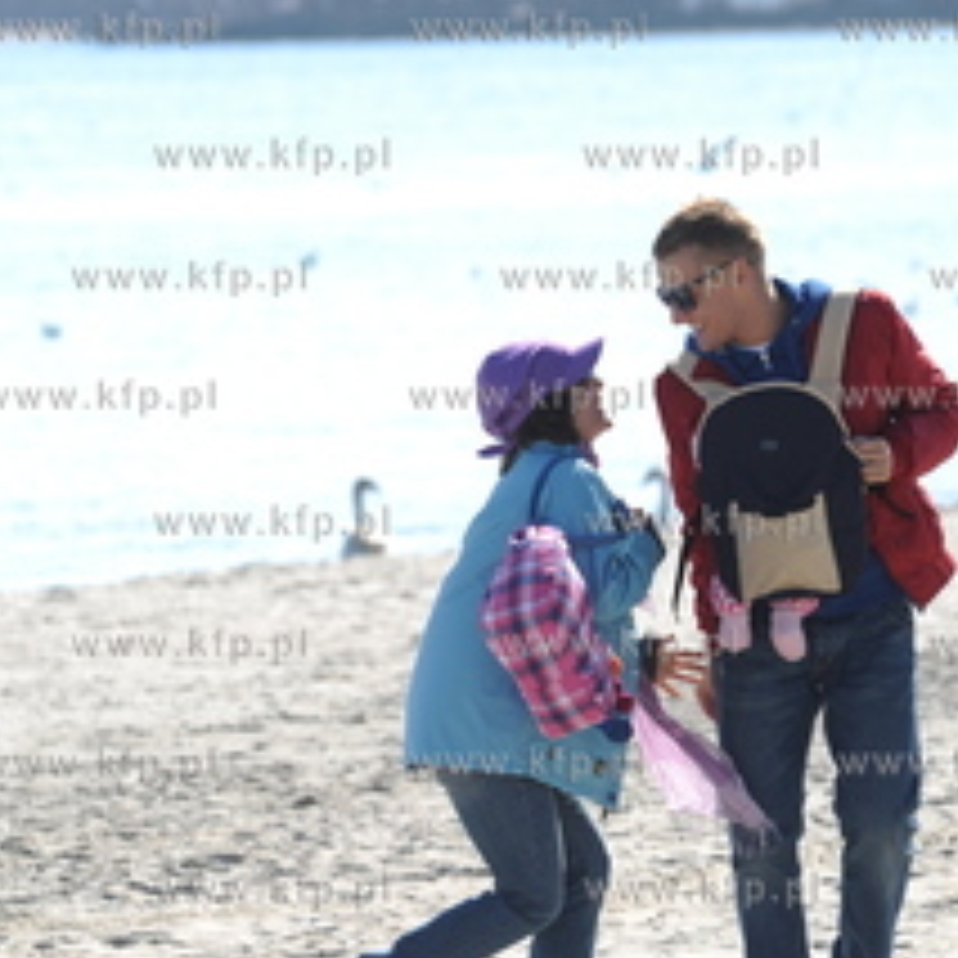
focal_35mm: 319
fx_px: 9988
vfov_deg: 5.5
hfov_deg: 5.5
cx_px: 432
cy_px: 580
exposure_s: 1/500
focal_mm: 200
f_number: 5.6
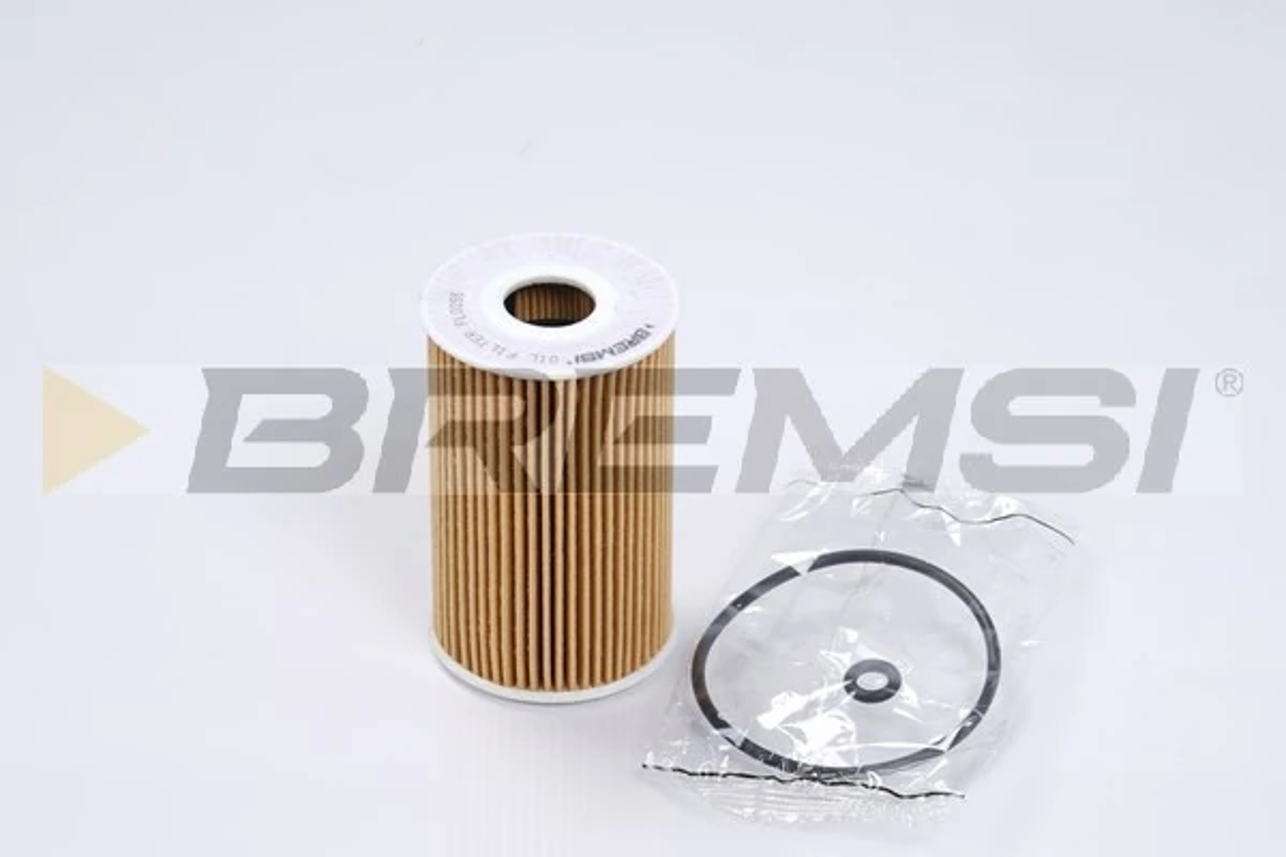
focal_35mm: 63
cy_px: 428
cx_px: 643
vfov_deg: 21.6
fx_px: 2250
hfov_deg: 31.9
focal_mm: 63
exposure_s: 1/250
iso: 50
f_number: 13
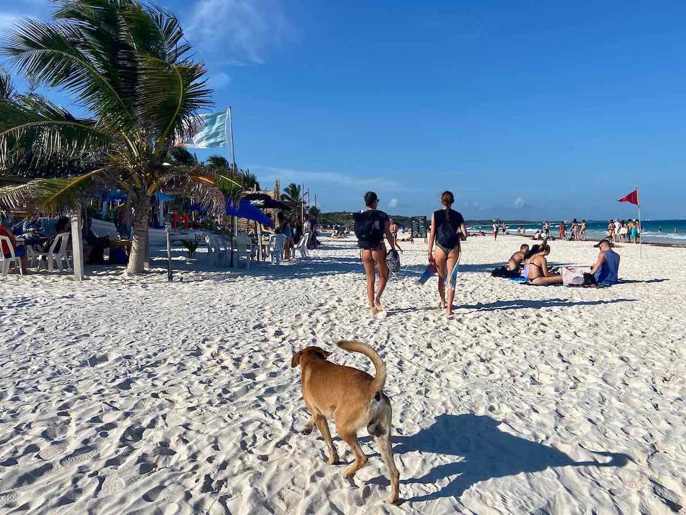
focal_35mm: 26
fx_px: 515
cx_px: 343
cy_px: 258
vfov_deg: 53.1
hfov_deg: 67.3
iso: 32
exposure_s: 1/6757
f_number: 1.8
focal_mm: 4.25
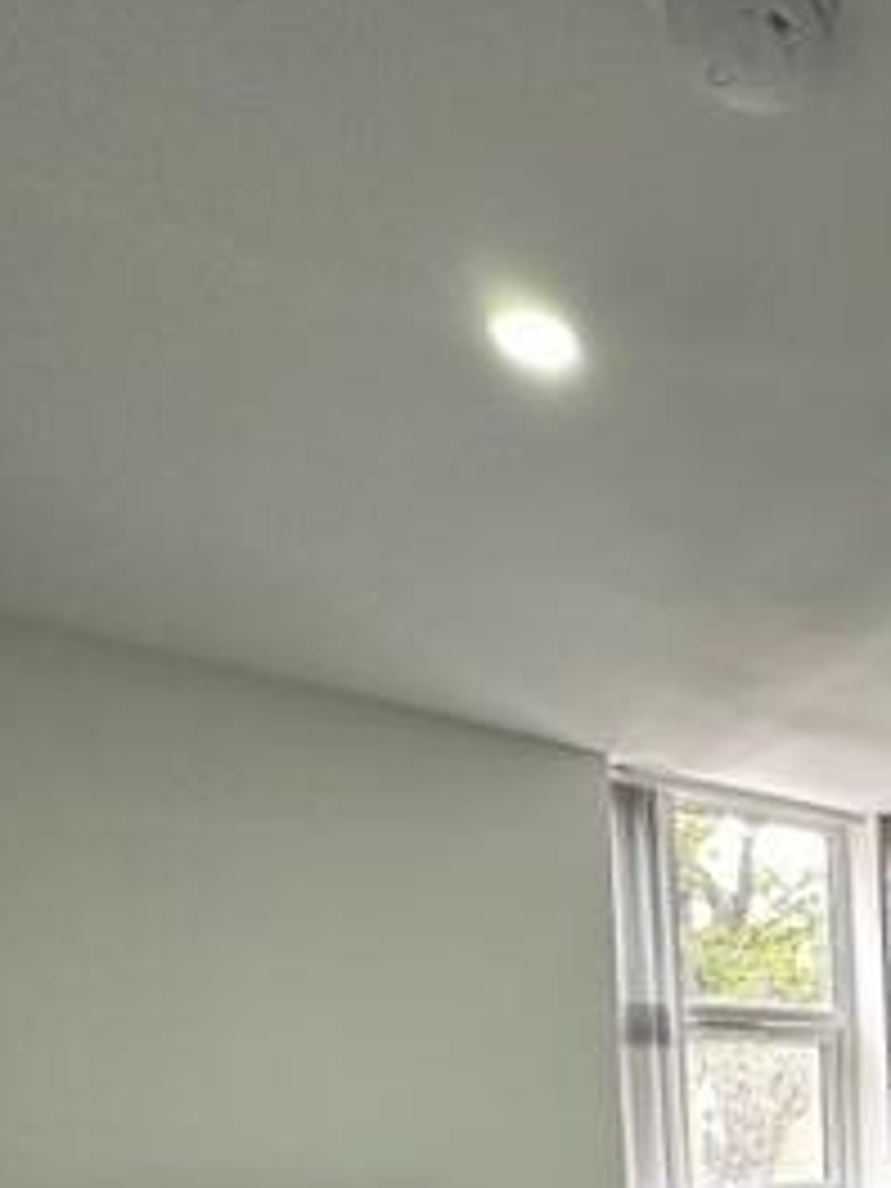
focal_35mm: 34
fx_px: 1167
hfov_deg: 34.0
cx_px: 1062
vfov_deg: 46.2
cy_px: 1161
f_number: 2.2
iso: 250
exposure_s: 1/100
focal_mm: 2.22
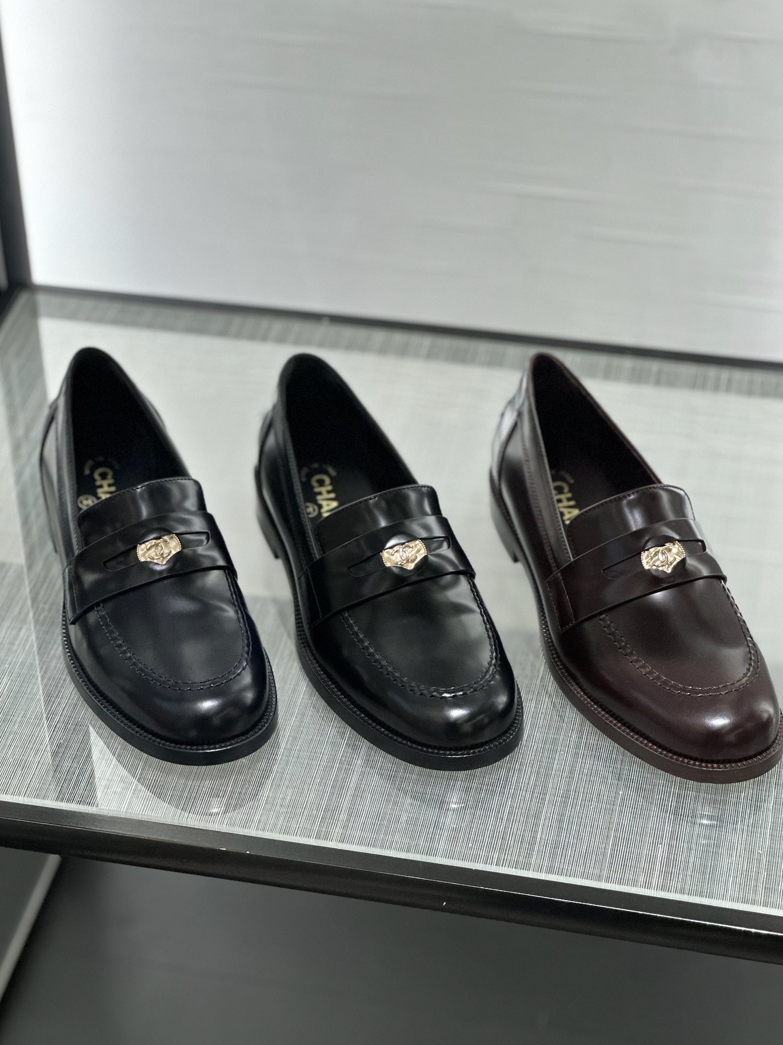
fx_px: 2443
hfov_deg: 18.2
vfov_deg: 24.1
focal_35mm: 81
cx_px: 379
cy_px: 505
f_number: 2.8
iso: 200
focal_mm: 9
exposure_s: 1/100
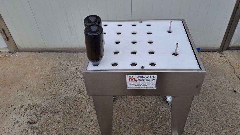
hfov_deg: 66.0
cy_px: 47
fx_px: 185
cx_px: 127
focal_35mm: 29
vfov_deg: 39.8
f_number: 1.8
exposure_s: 1/376
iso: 32
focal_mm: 4.65
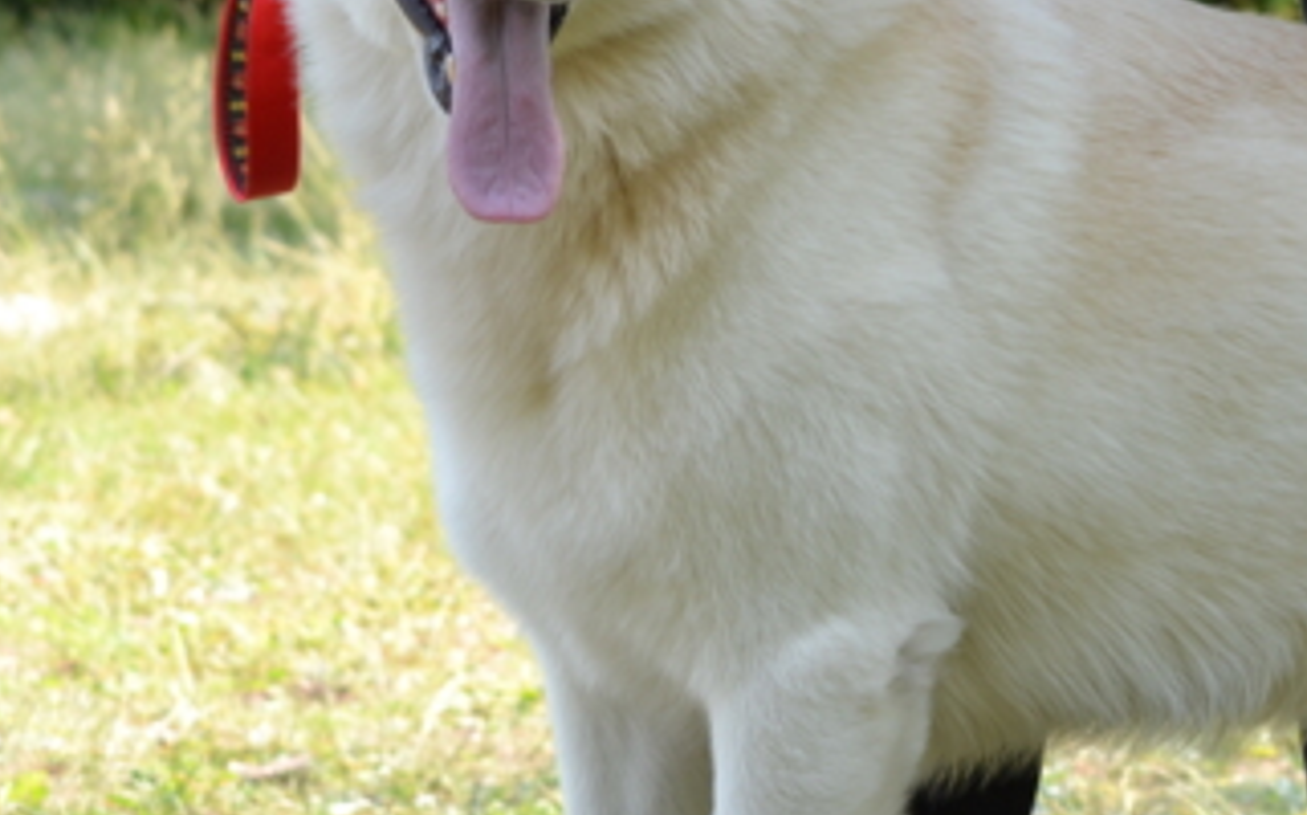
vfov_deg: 4.3
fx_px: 10855
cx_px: 1042
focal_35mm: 305
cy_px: 385
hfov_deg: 6.9
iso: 250
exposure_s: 1/125
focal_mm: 80
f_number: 8
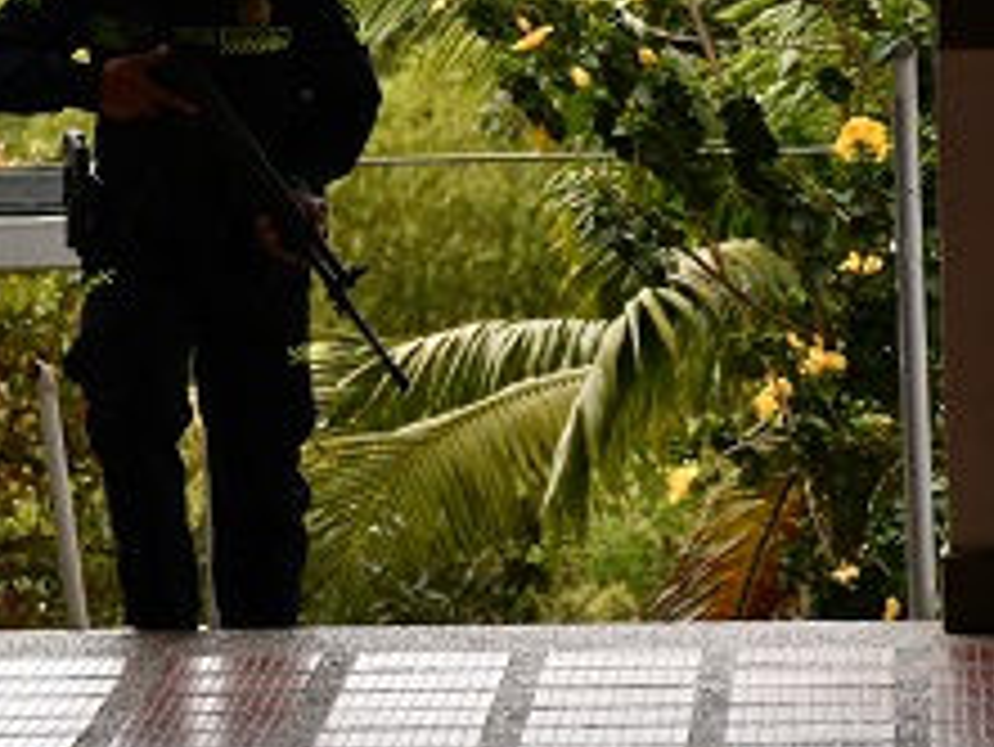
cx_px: 85
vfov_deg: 3.8
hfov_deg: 5.1
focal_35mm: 391
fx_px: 11234
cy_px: 22
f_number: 5.6
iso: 560
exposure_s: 1/250
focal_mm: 100
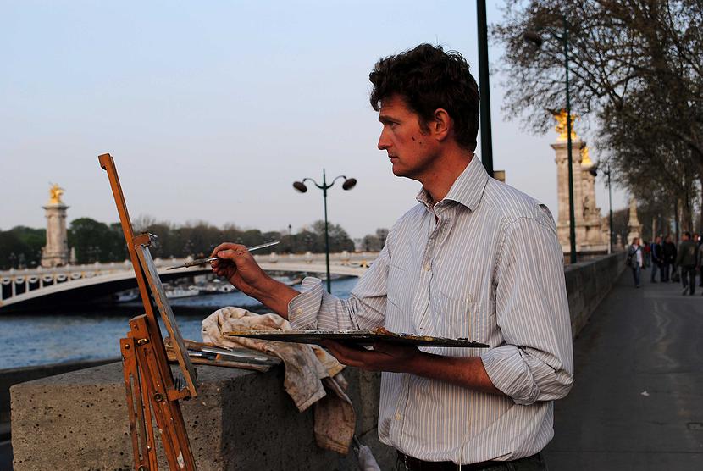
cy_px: 236
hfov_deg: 38.8
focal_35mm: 51
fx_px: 997
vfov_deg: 26.6
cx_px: 352
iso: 100
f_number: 7.1
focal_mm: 34
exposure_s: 1/200
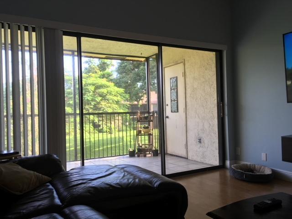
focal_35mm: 29
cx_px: 146
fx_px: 245
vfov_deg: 48.2
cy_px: 110
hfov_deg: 61.7
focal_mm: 4.15
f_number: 2.2
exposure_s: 1/40
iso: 25
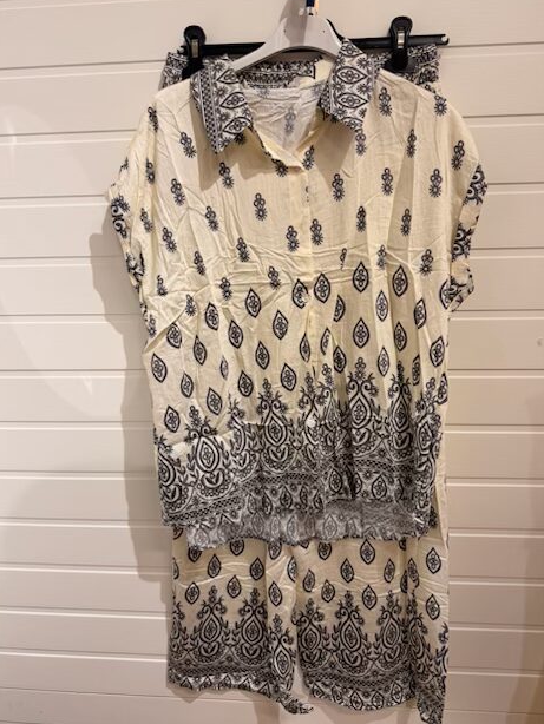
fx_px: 523
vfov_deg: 69.4
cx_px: 262
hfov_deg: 54.9
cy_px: 367
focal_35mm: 25
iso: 64
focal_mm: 6.76
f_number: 1.78
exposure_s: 1/100
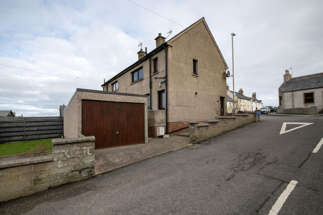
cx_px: 151
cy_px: 115
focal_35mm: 15
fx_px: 135
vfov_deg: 77.2
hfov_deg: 100.2
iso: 400
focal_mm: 14
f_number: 8
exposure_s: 1/1250
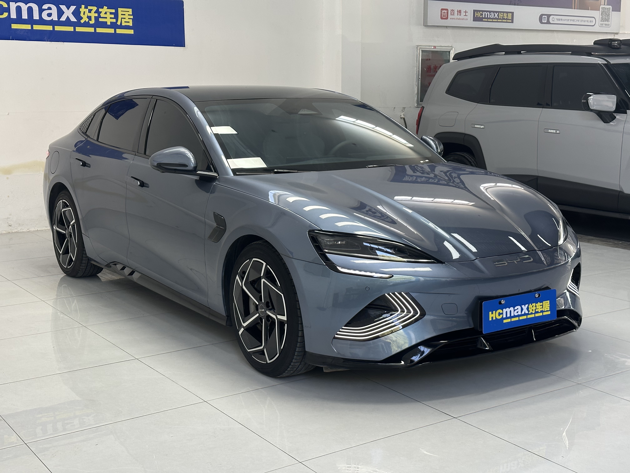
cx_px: 315
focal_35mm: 48
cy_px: 236
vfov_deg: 30.3
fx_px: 874
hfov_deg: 39.7
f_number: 1.78
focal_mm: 6.86
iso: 80
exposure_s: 1/77
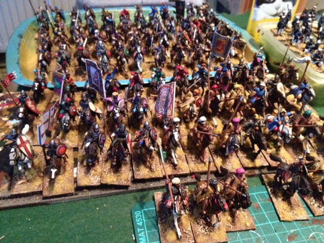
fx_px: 328
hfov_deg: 52.6
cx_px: 162
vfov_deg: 40.7
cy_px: 122
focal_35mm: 35
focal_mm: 4.28
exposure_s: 1/17
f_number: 2.4
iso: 800
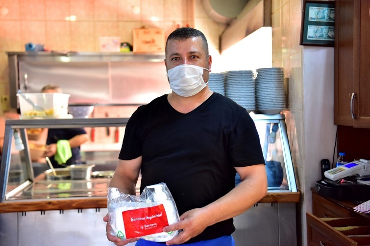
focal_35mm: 48
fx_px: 493
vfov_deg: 28.1
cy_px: 123
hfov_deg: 41.1
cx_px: 185
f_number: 2.8
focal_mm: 48
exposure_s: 1/100
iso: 2000
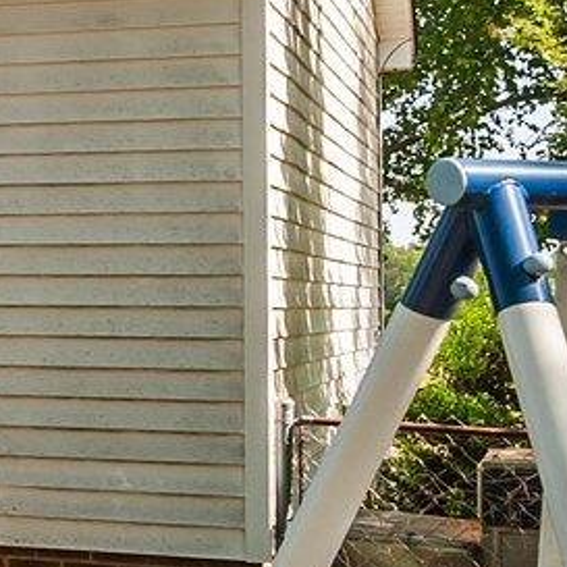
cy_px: 118
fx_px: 2483
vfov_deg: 13.0
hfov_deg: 9.2
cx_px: -1319
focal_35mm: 134
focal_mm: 21
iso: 400
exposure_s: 1/320
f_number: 9
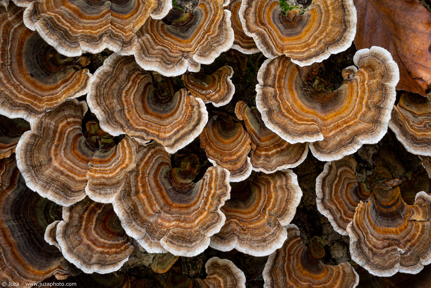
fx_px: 898
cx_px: 216
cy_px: 144
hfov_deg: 27.0
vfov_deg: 18.2
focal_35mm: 75
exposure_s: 1/5
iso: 125
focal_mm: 50
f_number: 11
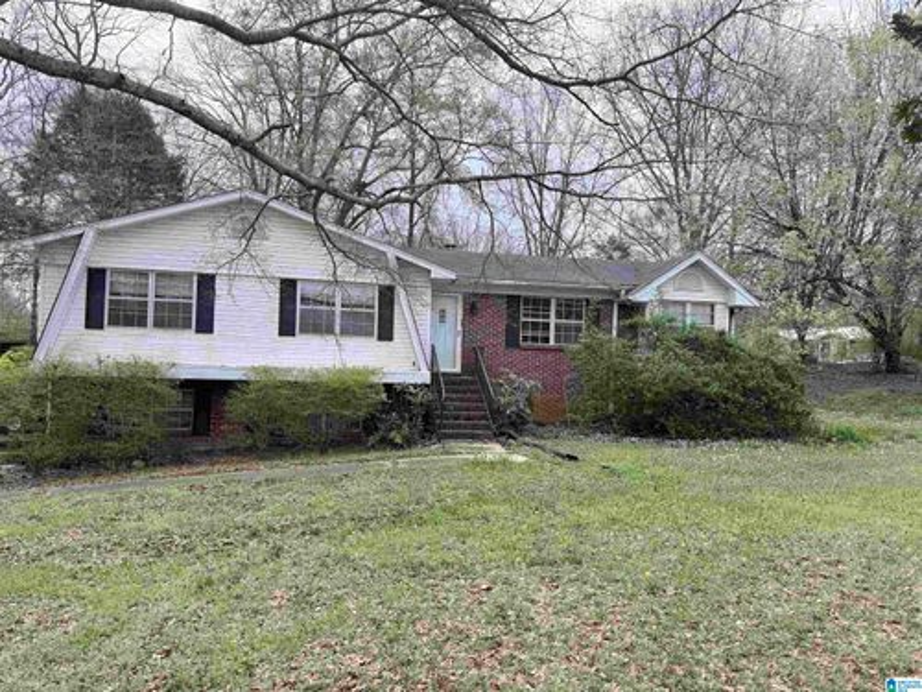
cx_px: 461
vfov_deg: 56.8
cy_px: 346
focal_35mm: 24
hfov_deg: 71.6
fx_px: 639
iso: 100
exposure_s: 1/2525
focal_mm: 6.76
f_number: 1.78
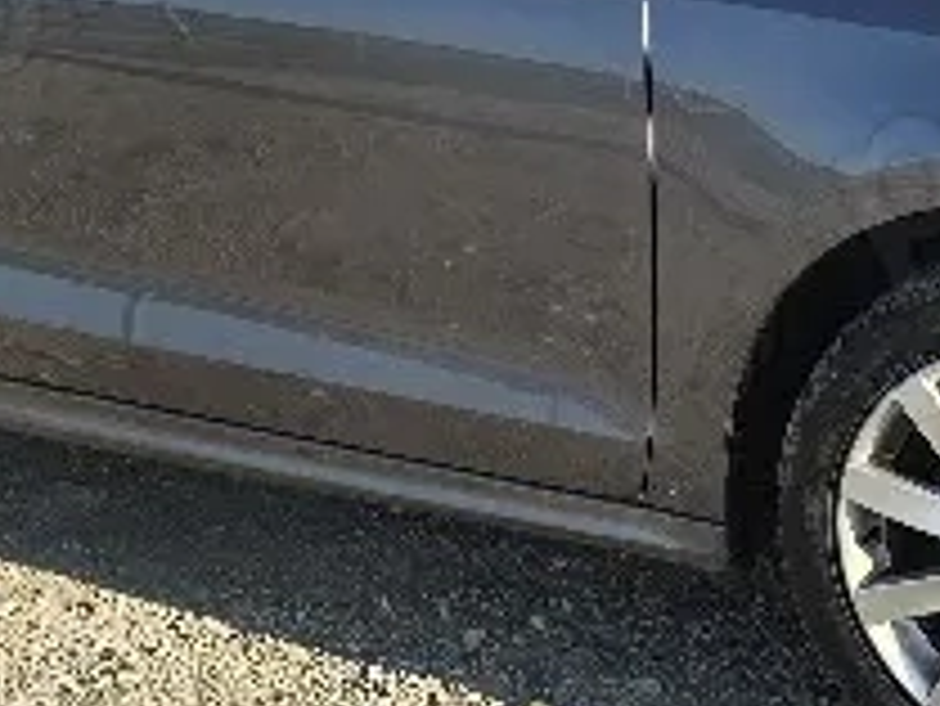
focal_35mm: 110
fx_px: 2989
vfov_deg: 13.2
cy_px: -67
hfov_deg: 17.9
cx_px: 441
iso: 12
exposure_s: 1/370
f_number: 1.7
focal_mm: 6.3
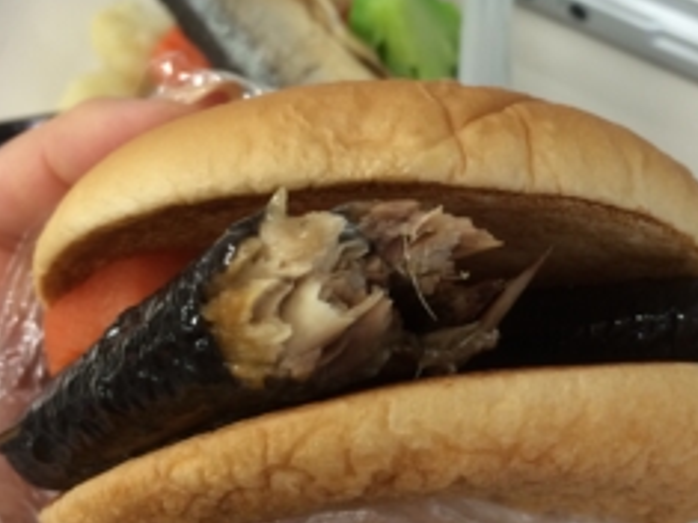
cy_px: 241
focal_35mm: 51
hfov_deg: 37.4
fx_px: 1028
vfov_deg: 28.5
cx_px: 407
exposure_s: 1/33
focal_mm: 4.12
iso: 100
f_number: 2.2
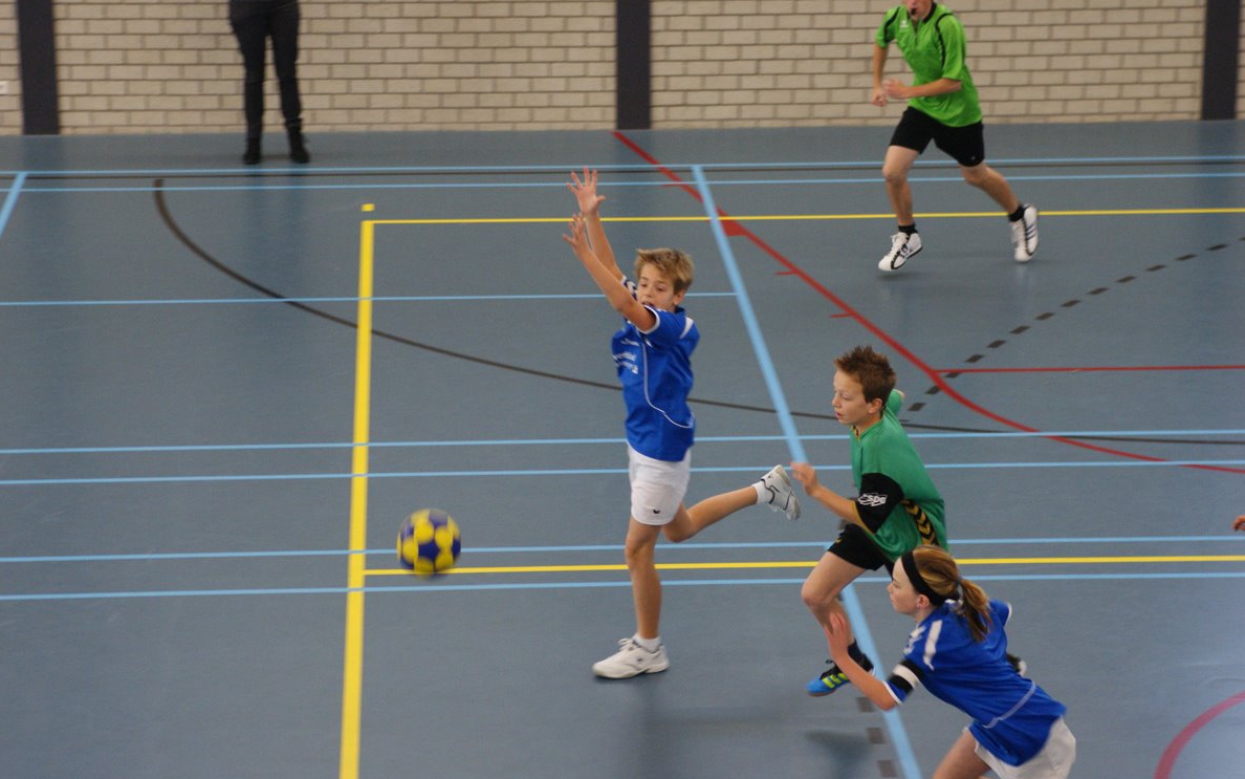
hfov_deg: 19.3
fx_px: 3665
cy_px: 377
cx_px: 621
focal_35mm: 108
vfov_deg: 12.1
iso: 800
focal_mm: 70
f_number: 3.5
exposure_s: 1/160
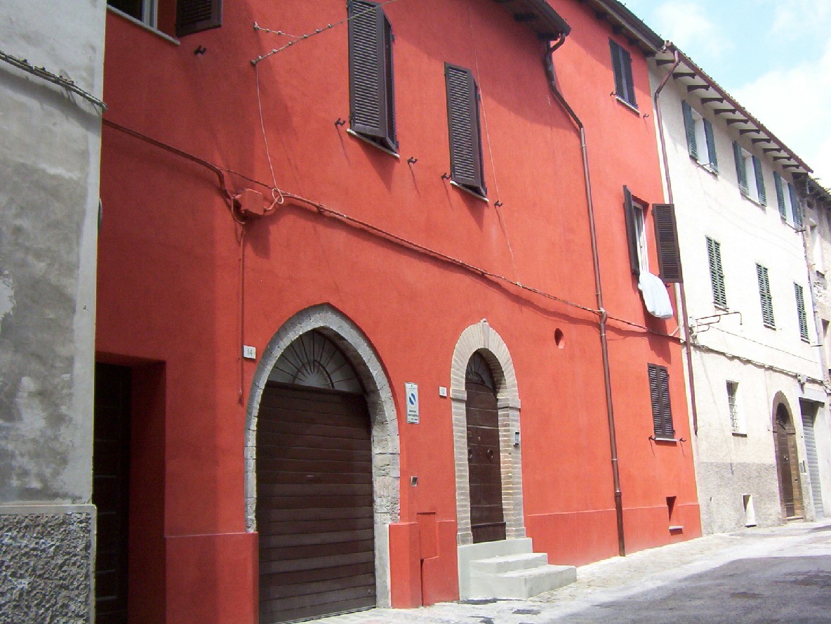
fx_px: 864
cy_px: 312
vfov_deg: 39.7
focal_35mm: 36
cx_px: 416
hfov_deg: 51.4
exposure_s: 1/902
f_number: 2.76
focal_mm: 5.54
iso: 100
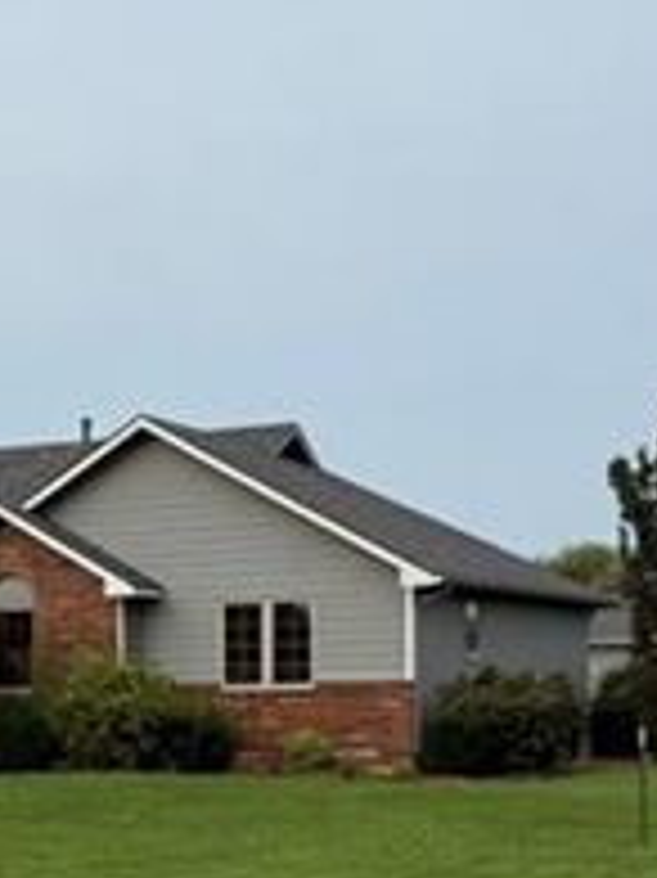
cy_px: 741
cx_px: -104
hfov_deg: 17.3
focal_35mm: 82
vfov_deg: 23.4
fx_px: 2077
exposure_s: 1/2169
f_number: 1.78
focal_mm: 6.76
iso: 80
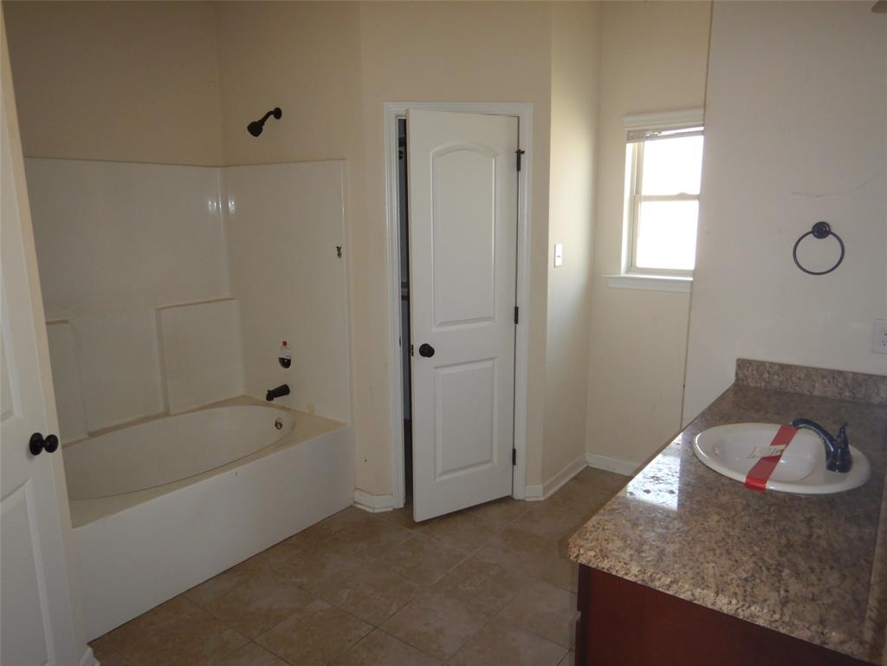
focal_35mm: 24
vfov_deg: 56.8
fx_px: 615
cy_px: 333
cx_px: 444
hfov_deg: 71.6
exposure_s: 1/30
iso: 200
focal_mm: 4.3
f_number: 2.8
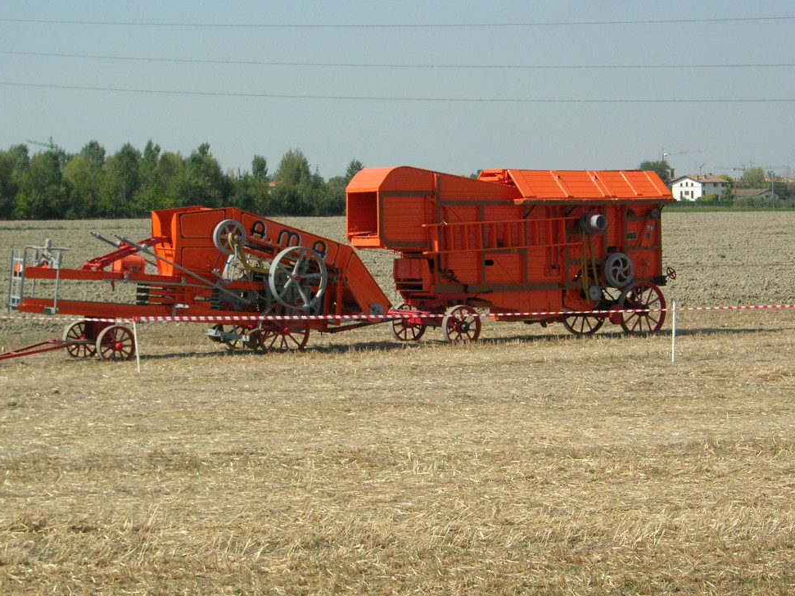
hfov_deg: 20.2
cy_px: 300
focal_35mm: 97
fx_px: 2227
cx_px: 389
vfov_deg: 15.2
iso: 64
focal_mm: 19.1
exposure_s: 1/261
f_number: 7.3
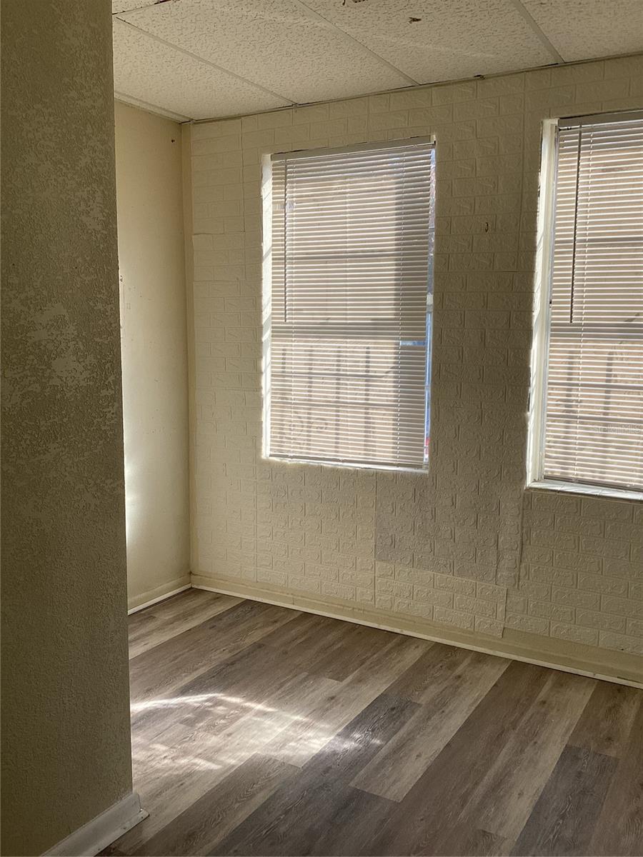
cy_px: 428
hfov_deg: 45.4
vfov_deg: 58.4
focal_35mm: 31
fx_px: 768
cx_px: 322
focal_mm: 3.3
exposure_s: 1/192
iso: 25
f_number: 2.4
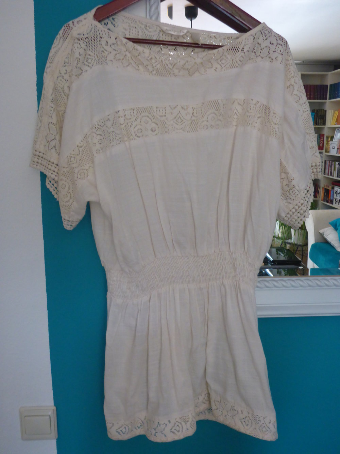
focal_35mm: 31
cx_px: 170
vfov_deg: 58.3
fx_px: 406
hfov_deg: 45.4
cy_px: 227
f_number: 3.5
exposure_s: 1/40
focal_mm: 5.5
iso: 400
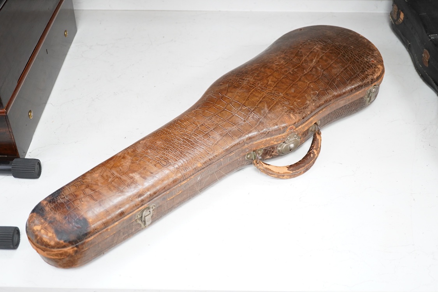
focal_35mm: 45
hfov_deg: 43.6
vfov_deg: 29.9
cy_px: 146
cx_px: 219
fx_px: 547
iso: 2000
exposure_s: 1/125
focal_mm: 30
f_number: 4
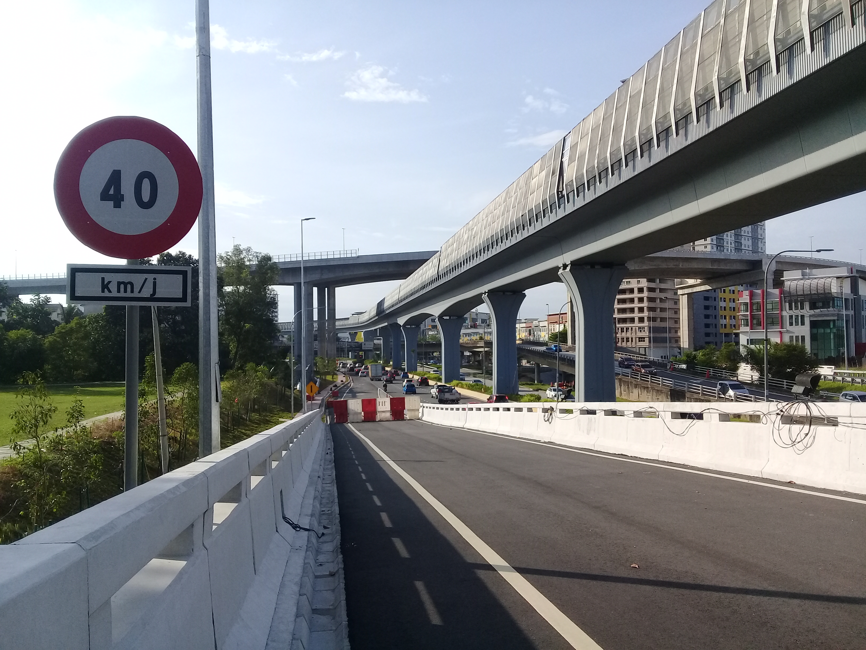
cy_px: 325
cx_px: 433
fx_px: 776
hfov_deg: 58.4
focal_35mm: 31
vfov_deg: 45.4
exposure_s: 1/1391
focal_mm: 3.3
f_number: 2.2
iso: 50
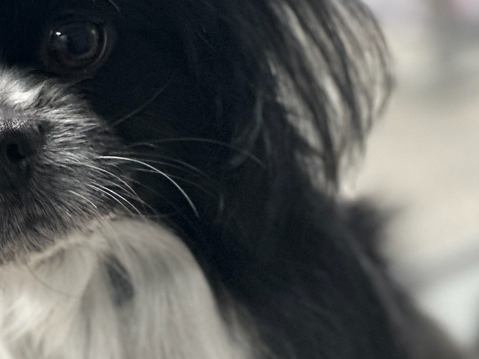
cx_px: 207
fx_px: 2892
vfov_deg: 7.1
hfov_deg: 9.5
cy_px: 392
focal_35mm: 209
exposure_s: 1/63
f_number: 2.8
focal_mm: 9
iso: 250
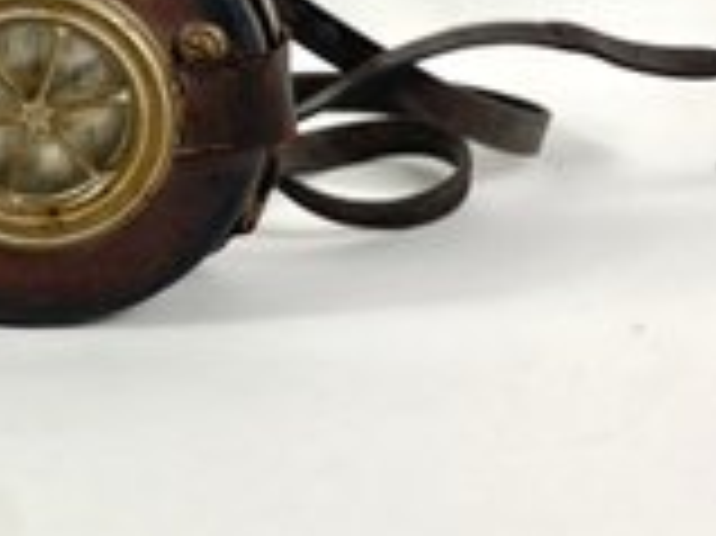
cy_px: 74
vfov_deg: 13.1
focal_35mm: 112
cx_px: 79
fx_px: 2315
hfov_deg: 17.3
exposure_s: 1/131
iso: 20
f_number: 2
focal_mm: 6
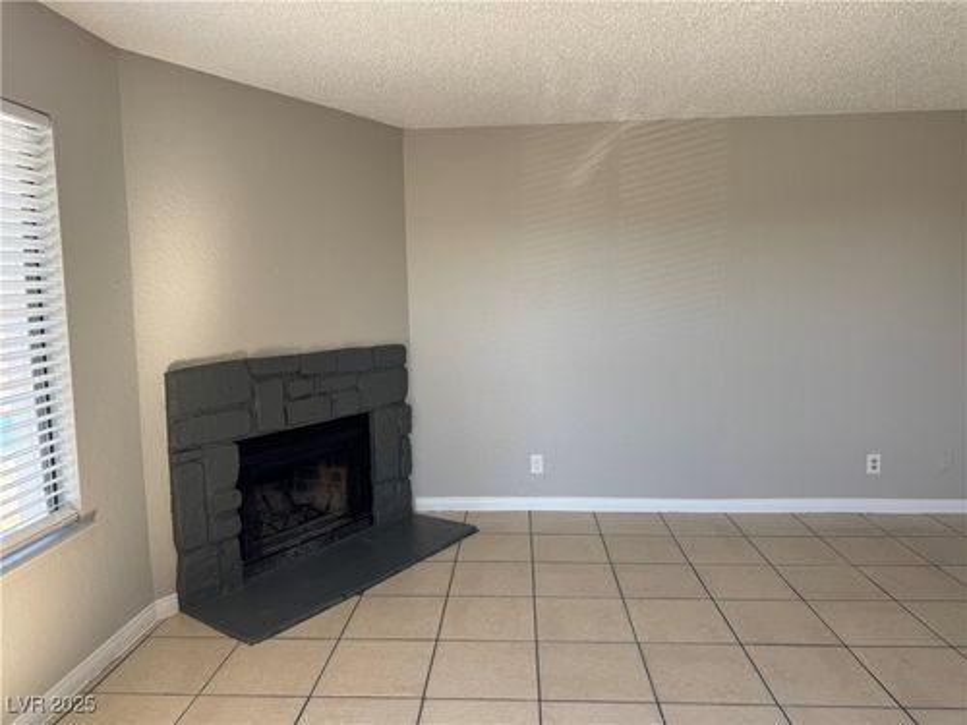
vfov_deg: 56.8
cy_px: 362
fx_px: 670
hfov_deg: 71.6
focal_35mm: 24
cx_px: 484
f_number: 1.78
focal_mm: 6.76
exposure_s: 1/183
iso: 64
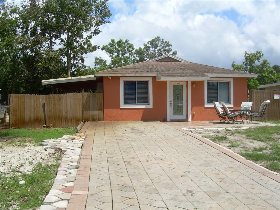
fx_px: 307
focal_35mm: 38
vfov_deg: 37.7
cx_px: 140
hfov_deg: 49.0
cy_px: 105
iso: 50
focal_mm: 6.3
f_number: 4.6
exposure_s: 1/500
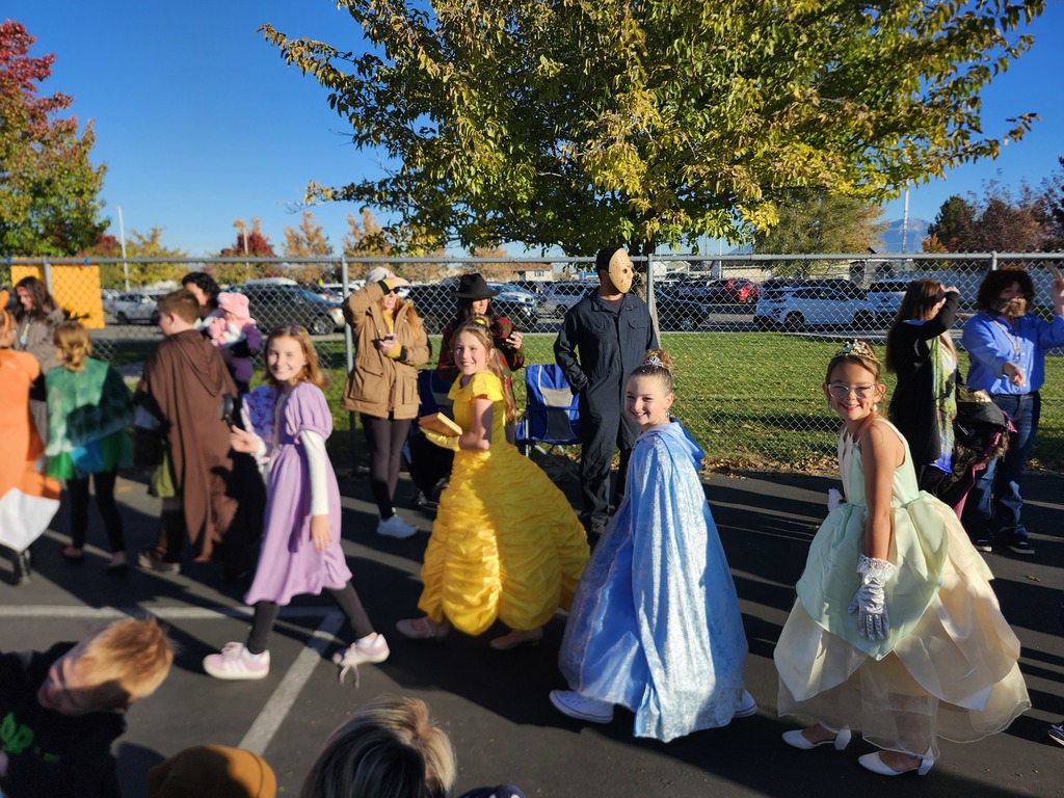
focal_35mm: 23
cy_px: 399
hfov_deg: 73.9
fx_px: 707
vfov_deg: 58.9
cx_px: 532
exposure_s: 1/1732
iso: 25
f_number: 1.8
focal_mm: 5.54
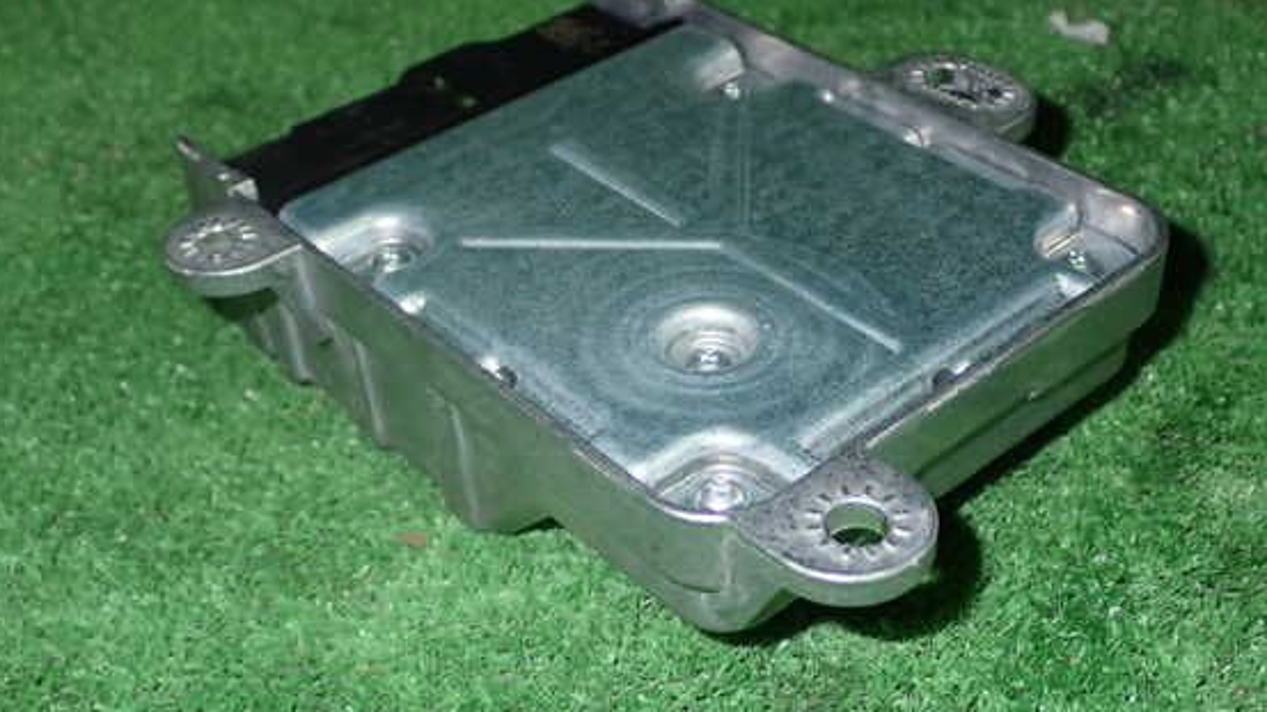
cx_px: 674
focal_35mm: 52
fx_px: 1747
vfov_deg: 23.0
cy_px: 330
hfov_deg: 39.8
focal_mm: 7.84
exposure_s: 1/40
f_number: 9
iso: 640
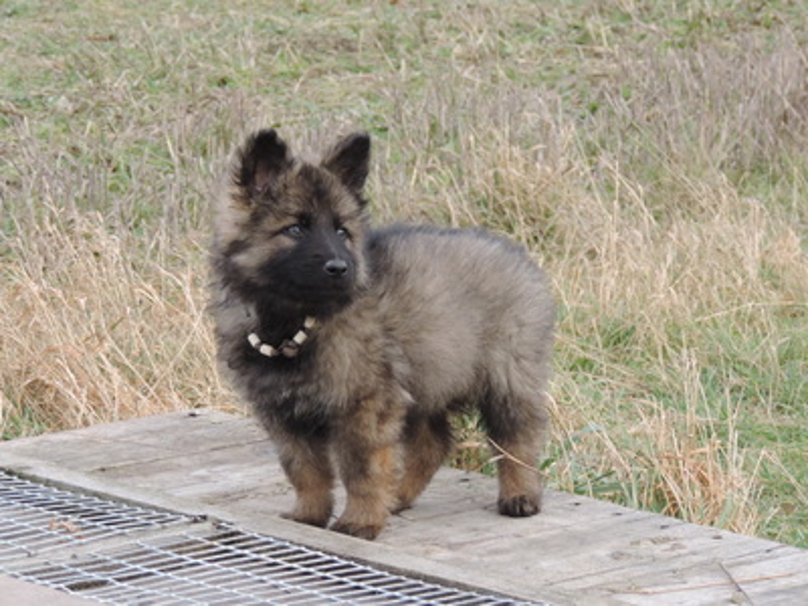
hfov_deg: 12.7
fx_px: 3618
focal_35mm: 155
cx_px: 404
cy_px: 303
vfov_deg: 9.6
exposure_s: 1/320
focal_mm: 27.6
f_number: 4.4
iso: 400
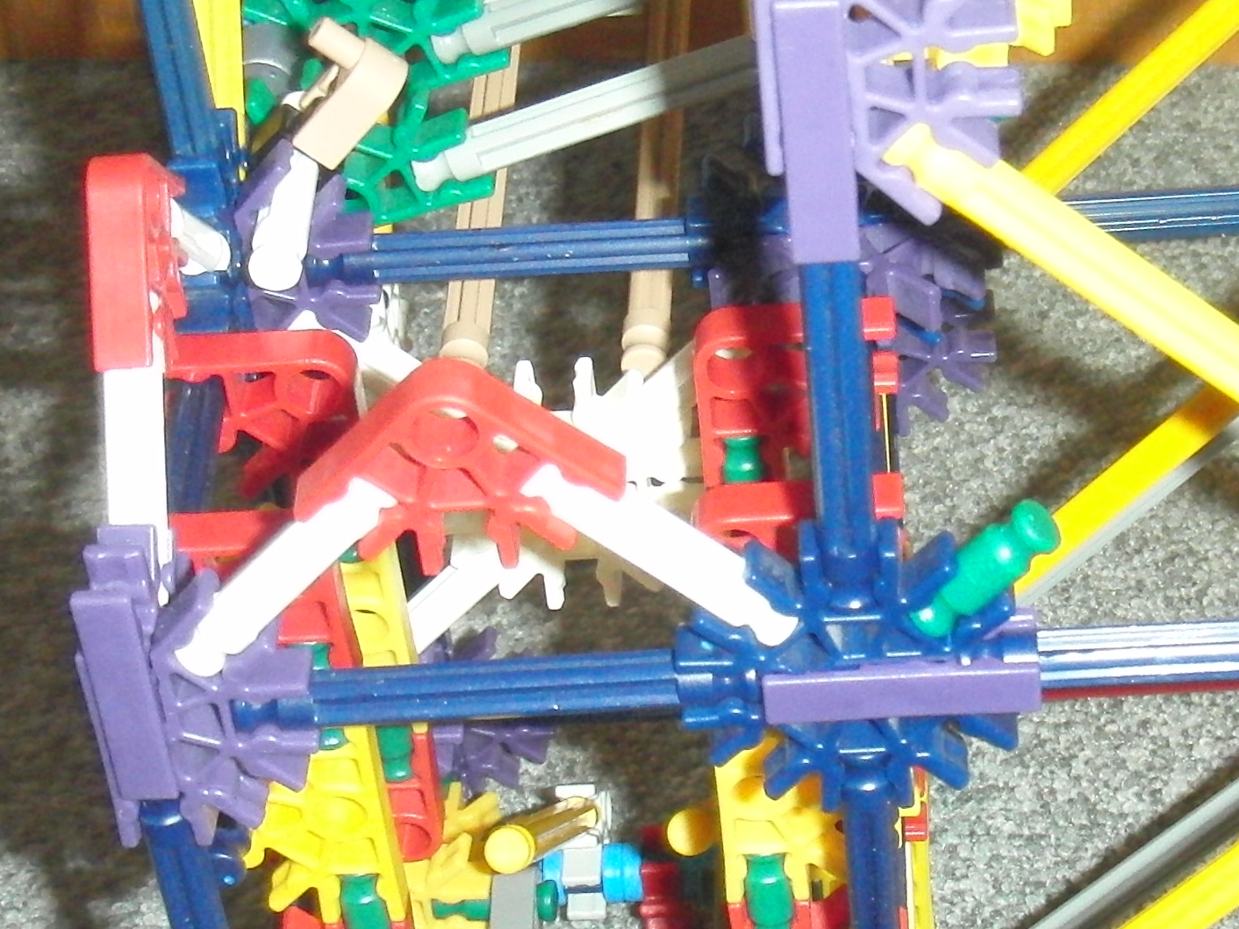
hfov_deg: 20.9
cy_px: 511
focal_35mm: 93
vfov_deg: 15.9
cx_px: 921
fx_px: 3329
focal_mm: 6.66
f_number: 3.9
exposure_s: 1/40
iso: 400
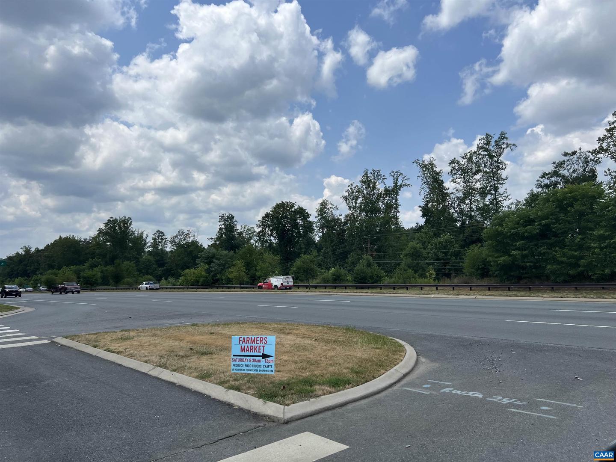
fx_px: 463
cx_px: 308
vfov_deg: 53.1
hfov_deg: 67.3
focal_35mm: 26
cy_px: 231
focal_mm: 5.7
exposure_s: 1/6579
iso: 50
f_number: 1.5
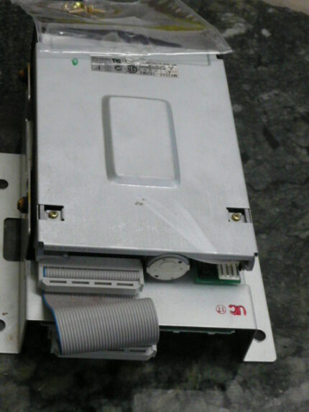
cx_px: 154
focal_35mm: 82
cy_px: 206
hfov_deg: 18.0
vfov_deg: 23.8
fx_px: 976
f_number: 4.3
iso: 400
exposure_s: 1/30
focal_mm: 9.1
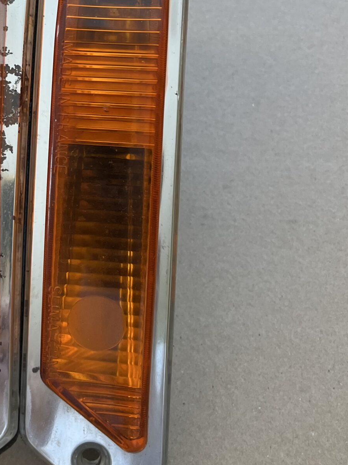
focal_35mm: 56
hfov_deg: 25.1
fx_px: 751
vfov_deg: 33.5
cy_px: 103
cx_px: 21
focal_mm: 5.1
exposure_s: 1/107
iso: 125
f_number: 1.6
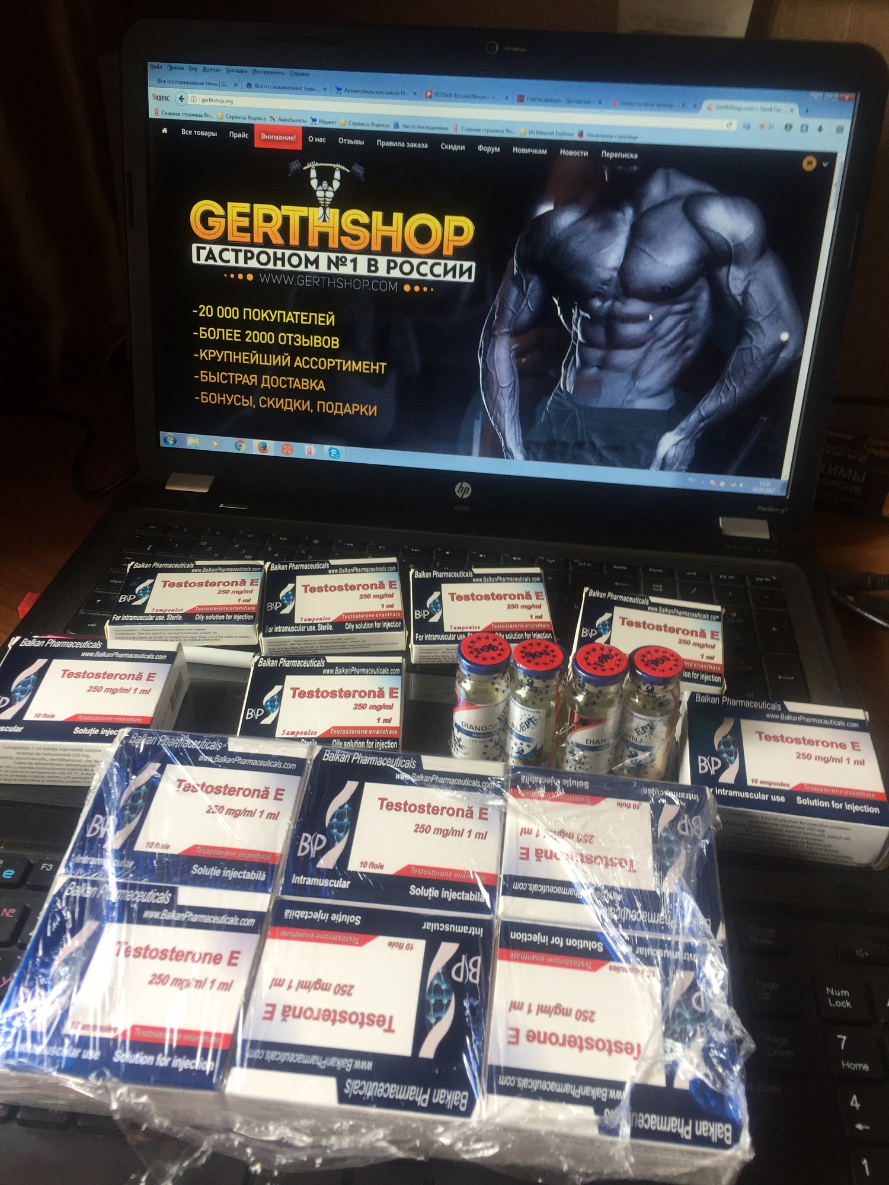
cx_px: 444
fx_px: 993
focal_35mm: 29
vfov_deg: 61.7
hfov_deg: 48.2
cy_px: 592
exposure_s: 1/50
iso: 40
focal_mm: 4.15
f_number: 2.2
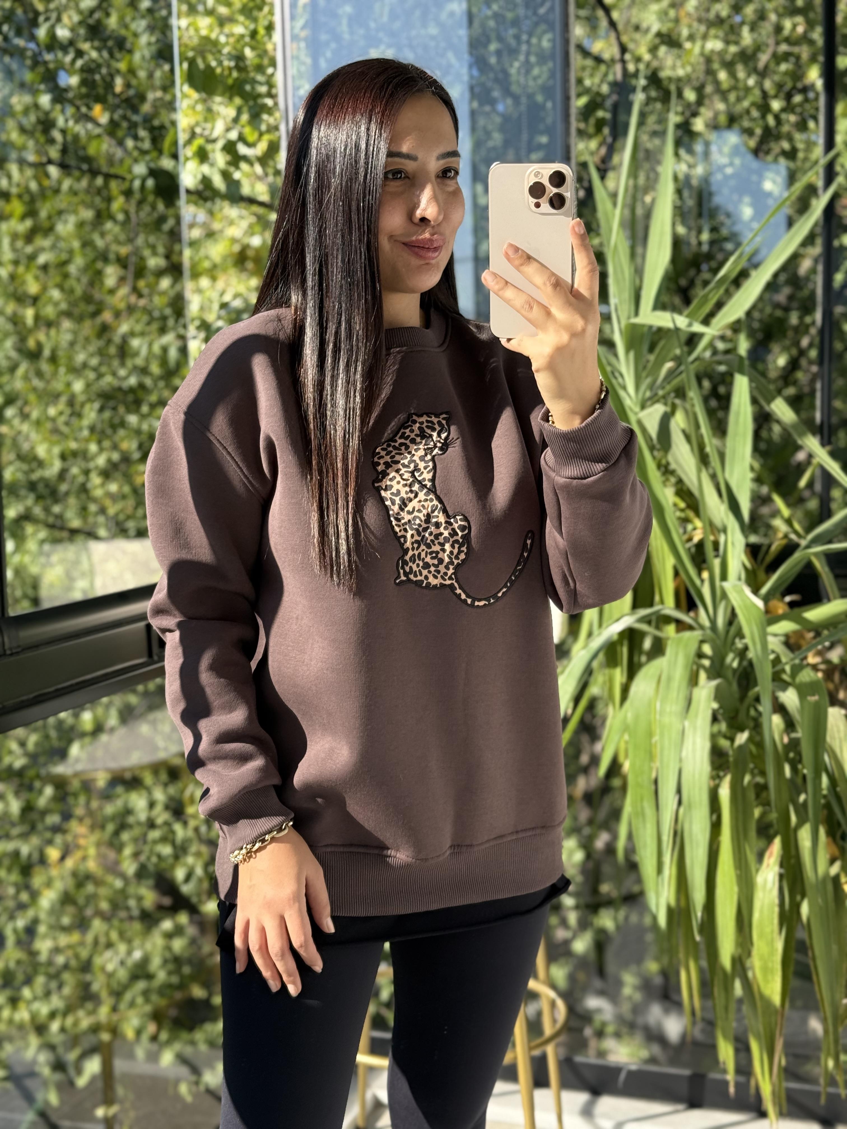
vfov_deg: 39.7
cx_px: 424
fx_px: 1566
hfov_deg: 30.3
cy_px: 564
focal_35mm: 48
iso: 100
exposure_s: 1/687
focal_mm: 6.76
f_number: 1.78
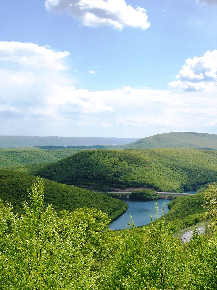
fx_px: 460
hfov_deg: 26.4
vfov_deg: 34.5
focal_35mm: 55
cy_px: 200
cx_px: 143
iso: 100
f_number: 4
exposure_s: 1/750
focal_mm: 8
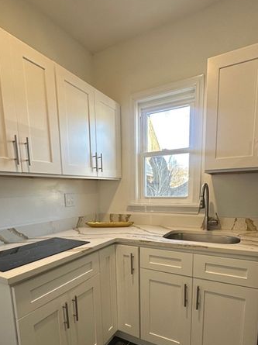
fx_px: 209
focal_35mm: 21
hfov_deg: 63.4
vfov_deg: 77.2
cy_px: 222
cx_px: 129
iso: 80
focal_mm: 2.22
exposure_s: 1/120
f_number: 2.2
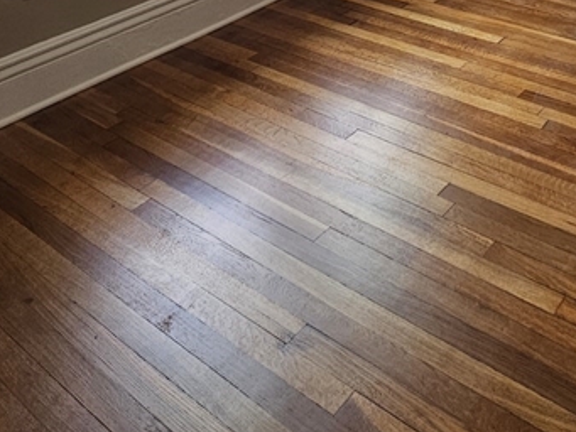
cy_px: -204
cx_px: 490
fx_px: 649
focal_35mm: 39
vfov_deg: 27.0
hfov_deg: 44.6
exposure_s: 1/60
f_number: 2.2
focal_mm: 2.2
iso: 64
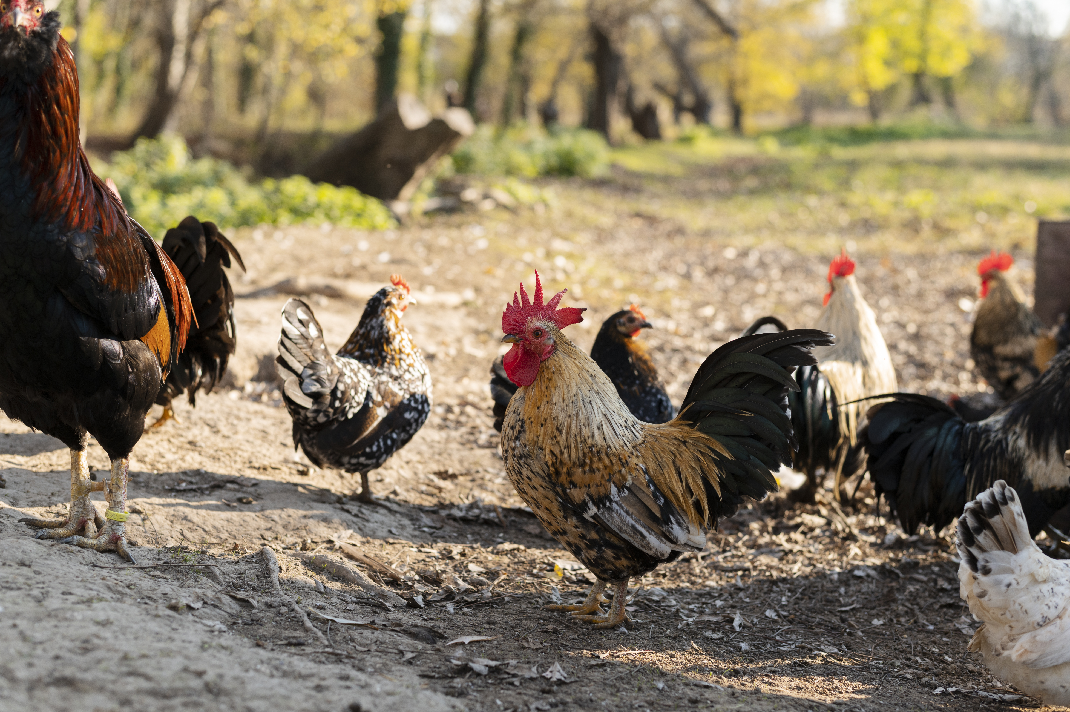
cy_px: 356
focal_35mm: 50
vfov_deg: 27.0
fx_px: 1485
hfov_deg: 39.6
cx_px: 535
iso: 400
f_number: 4
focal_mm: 50
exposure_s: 1/800
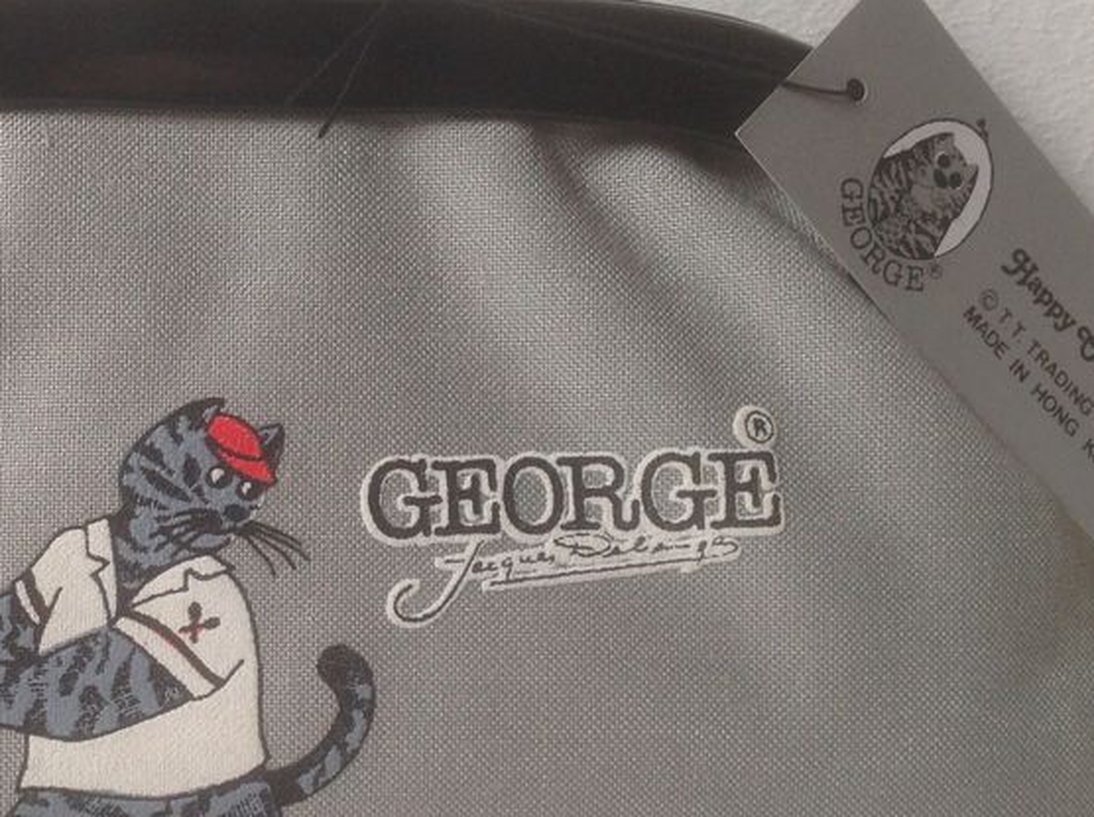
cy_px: 513
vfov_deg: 23.2
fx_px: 1988
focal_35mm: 63
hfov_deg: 30.4
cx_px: 307
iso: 80
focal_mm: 4.28
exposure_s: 1/15
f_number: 2.4
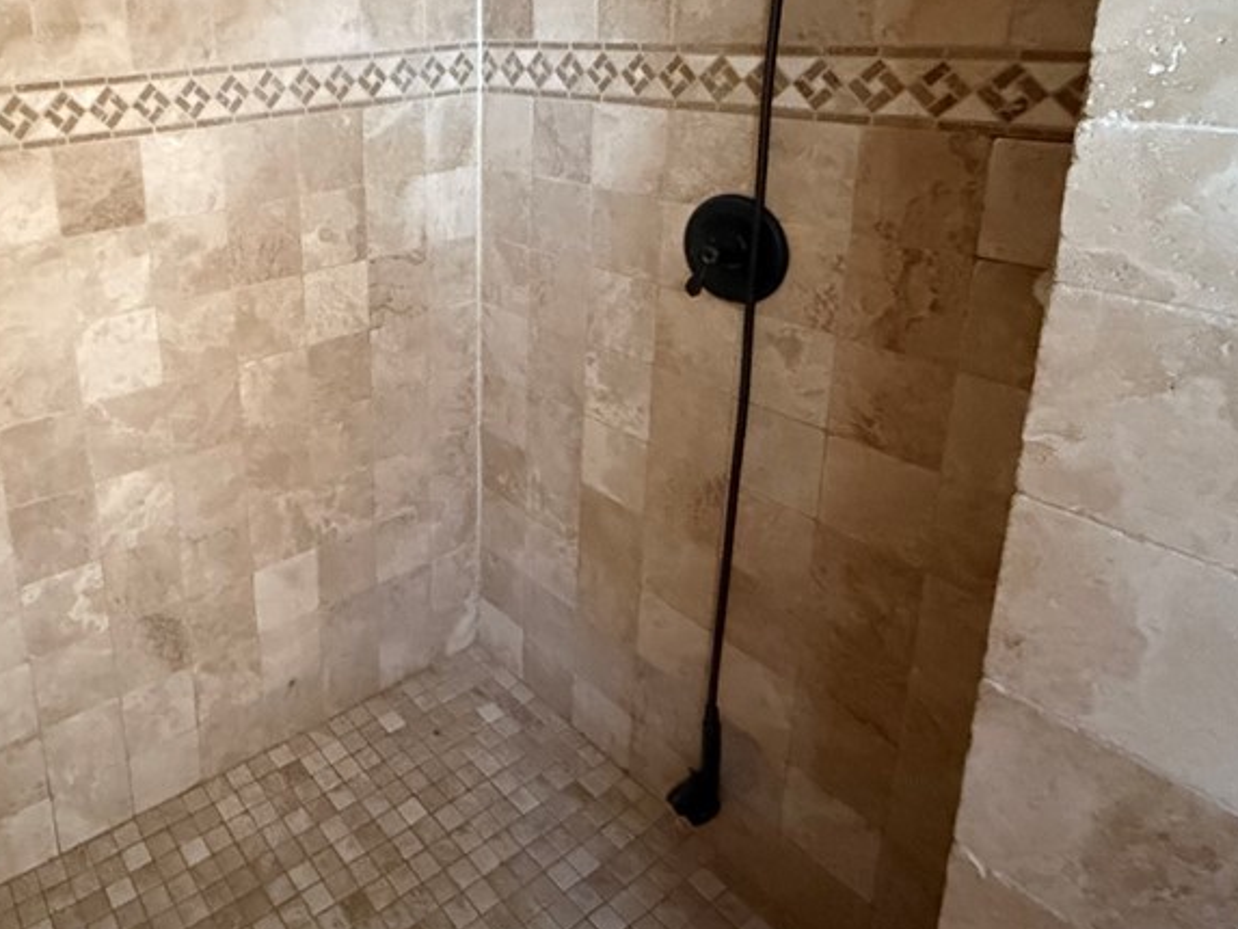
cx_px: 283
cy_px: 248
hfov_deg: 64.4
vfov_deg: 52.8
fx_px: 894
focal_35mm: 25
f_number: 2.2
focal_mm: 2.22
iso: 1000
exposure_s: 1/40
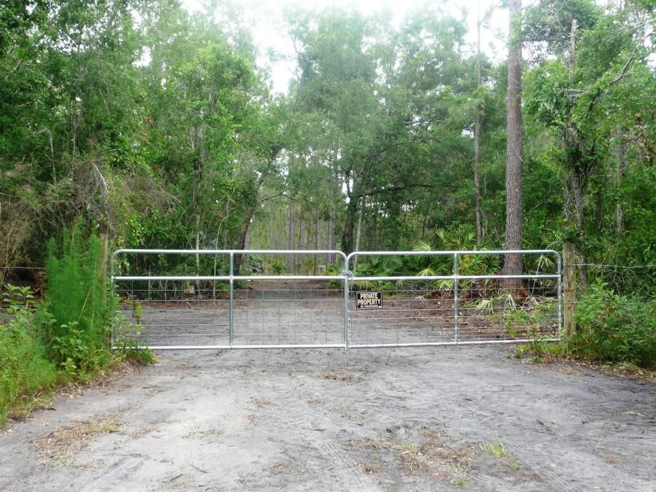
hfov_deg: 42.1
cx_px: 328
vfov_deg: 32.2
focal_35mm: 45
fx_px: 853
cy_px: 246
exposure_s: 1/60
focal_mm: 7.3
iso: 100
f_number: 4.1
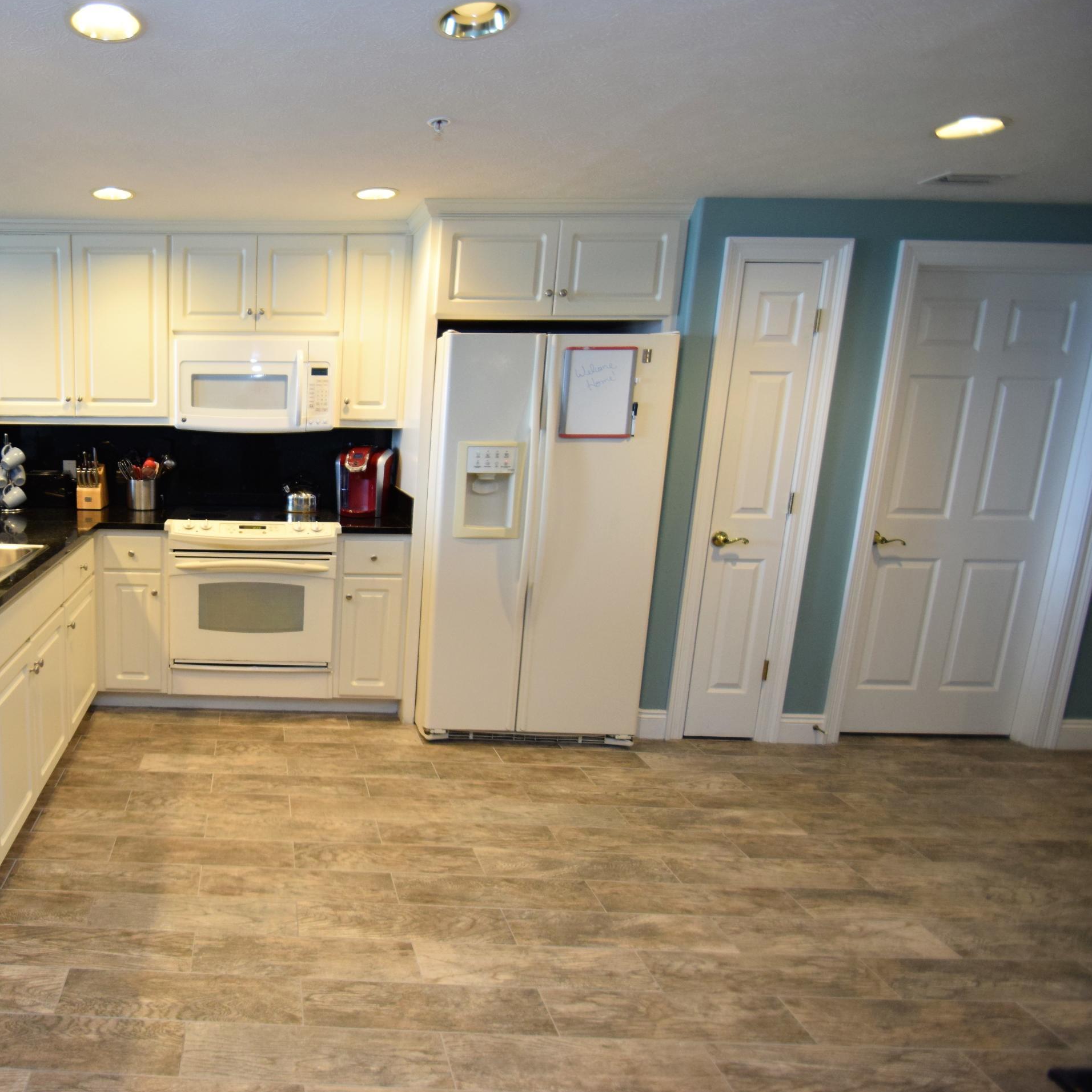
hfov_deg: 68.8
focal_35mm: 20
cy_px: 529
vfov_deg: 74.8
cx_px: 244
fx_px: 714
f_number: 4
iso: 800
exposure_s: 1/60
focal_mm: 10
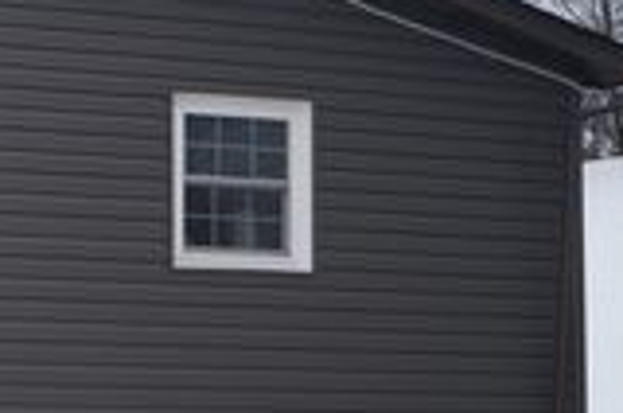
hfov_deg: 18.0
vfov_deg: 13.2
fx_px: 1779
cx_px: -280
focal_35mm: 103
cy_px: 171
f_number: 4
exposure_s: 1/60
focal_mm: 22
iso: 125
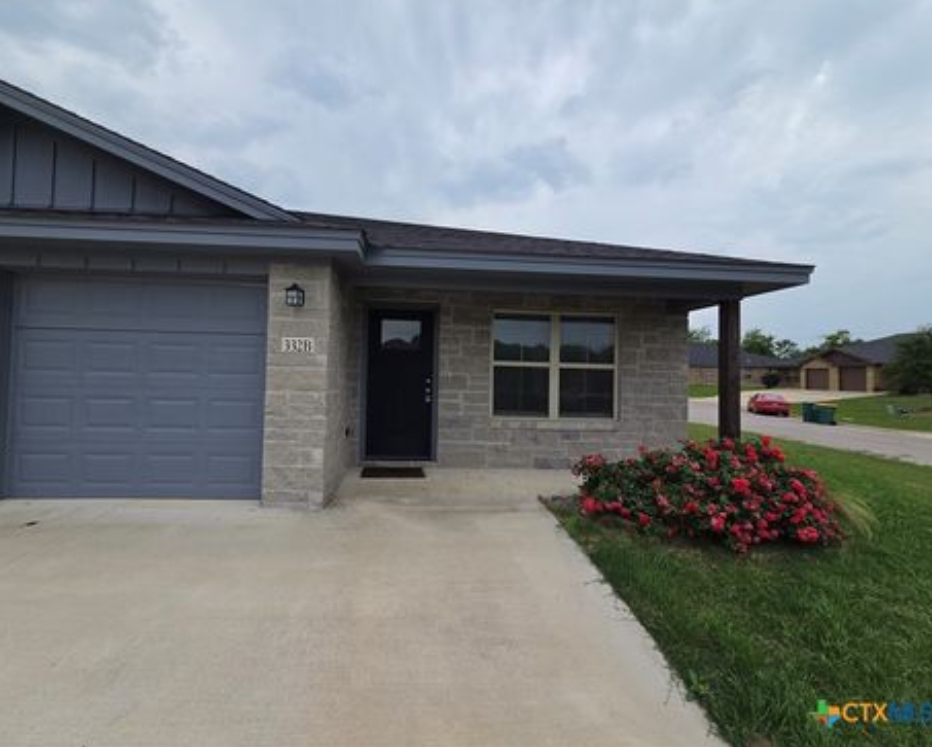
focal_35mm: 14
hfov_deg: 100.6
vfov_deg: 88.0
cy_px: 363
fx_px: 386
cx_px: 442
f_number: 2.2
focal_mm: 2.2
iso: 100
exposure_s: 1/1076
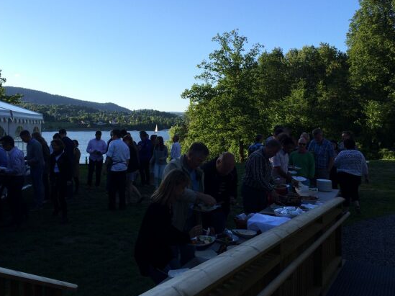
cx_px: 188
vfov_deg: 40.7
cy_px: 145
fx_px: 399
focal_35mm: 35
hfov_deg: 52.6
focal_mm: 4.12
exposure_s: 1/1001
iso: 32
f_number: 2.2
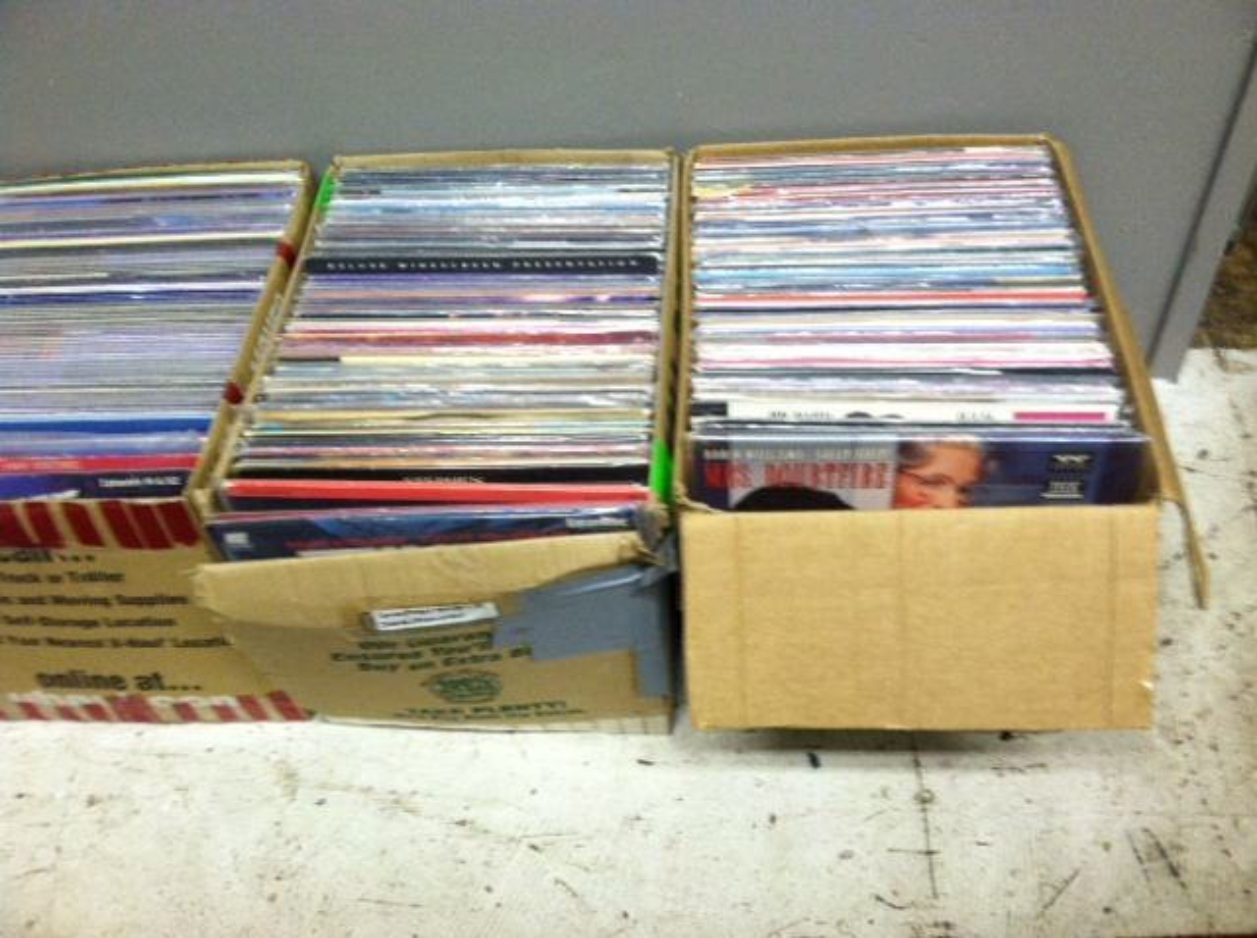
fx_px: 1269
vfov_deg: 40.6
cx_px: 628
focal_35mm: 35
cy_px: 469
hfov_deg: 52.7
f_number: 2.8
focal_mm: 3.85
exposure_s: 1/15
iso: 125
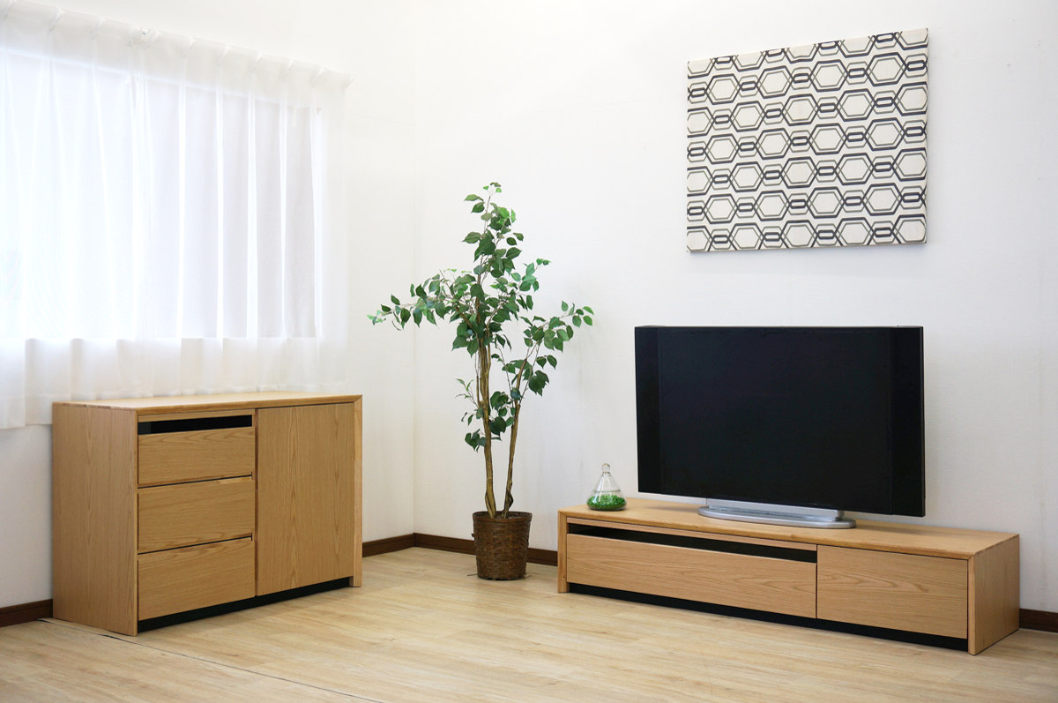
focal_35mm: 45
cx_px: 529
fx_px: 1321
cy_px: 352
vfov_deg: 29.8
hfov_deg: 43.7
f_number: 5
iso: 100
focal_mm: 30
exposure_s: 1/20
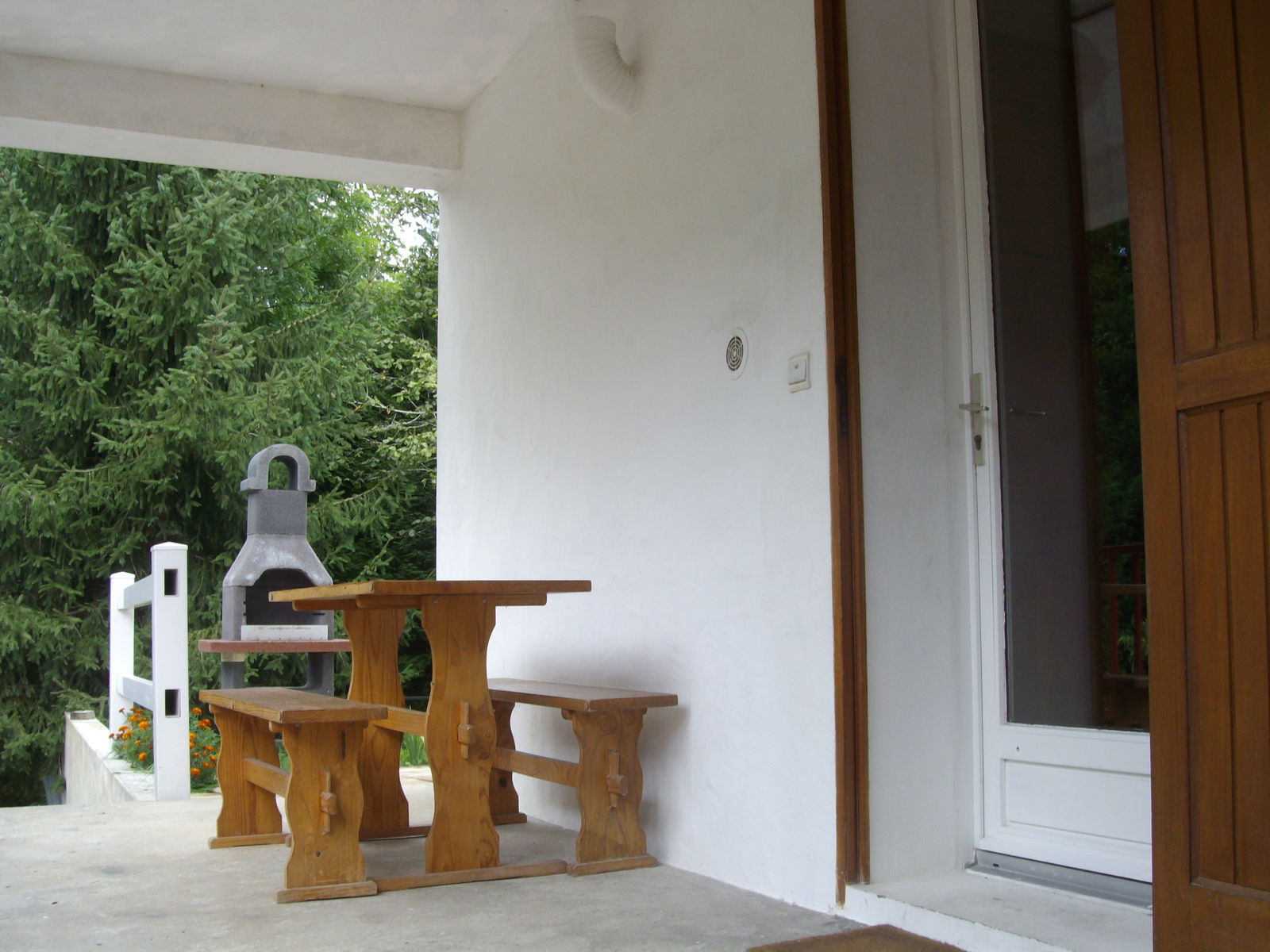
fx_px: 1321
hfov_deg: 51.4
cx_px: 635
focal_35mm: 36
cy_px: 476
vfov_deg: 39.7
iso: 80
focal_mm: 6
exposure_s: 1/60
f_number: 4.8
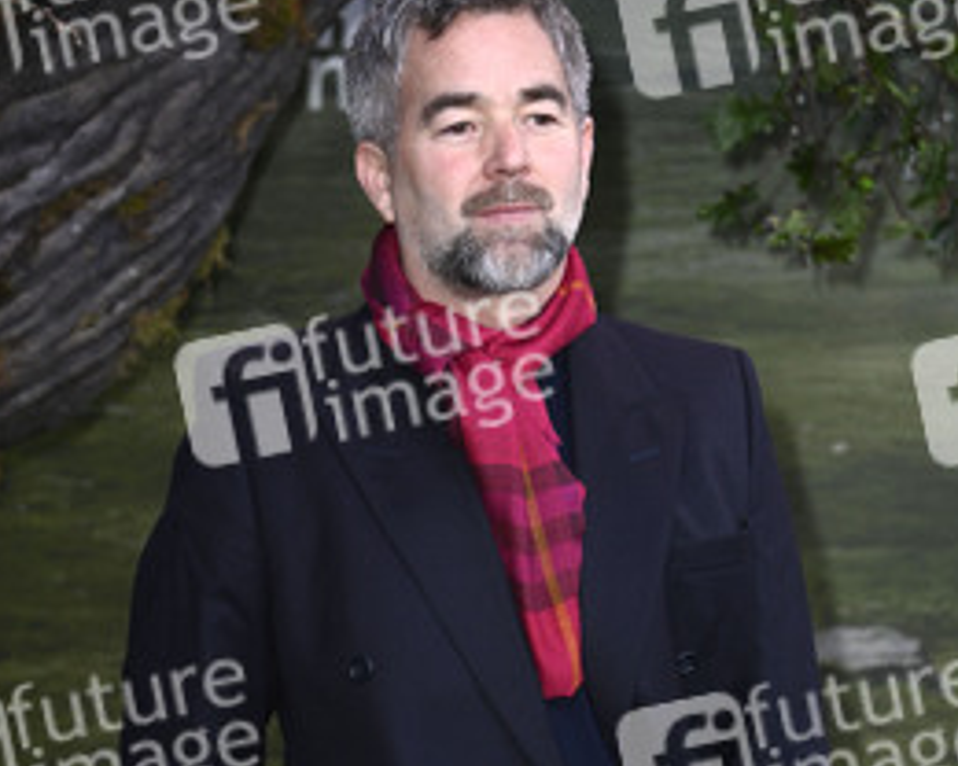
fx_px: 4083
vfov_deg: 10.7
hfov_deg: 13.4
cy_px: 563
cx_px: 472
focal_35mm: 144
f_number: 5.6
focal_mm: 100
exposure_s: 1/250
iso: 640
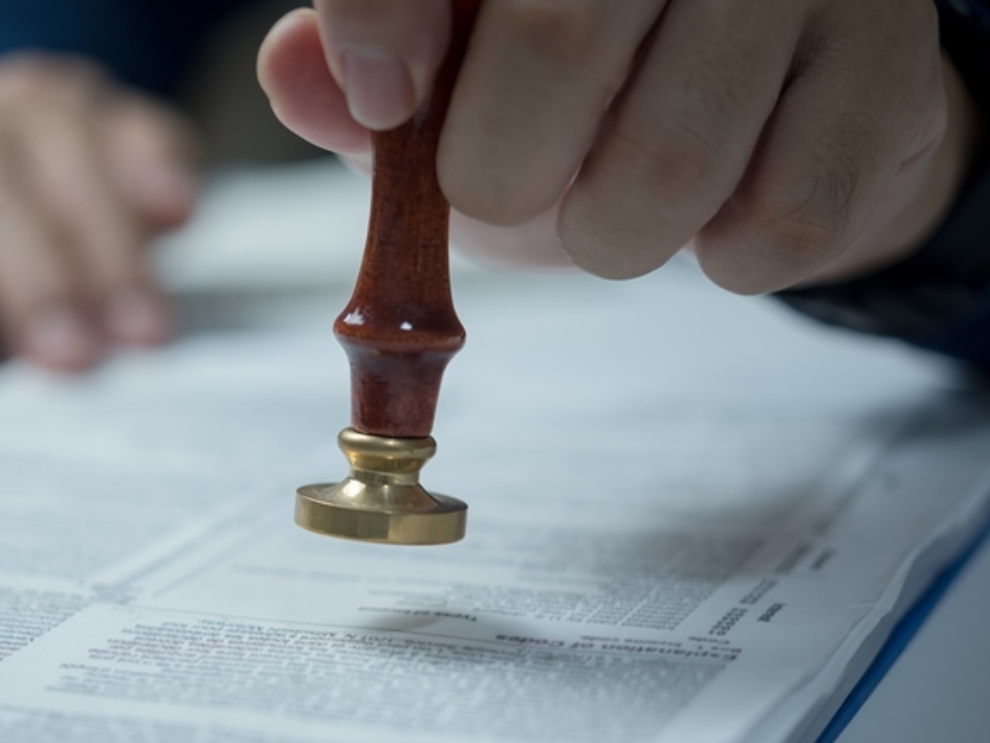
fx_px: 2889
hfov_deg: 19.4
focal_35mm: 101
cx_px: 301
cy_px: 496
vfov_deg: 14.6
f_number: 3
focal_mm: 60
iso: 200
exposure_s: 1/100
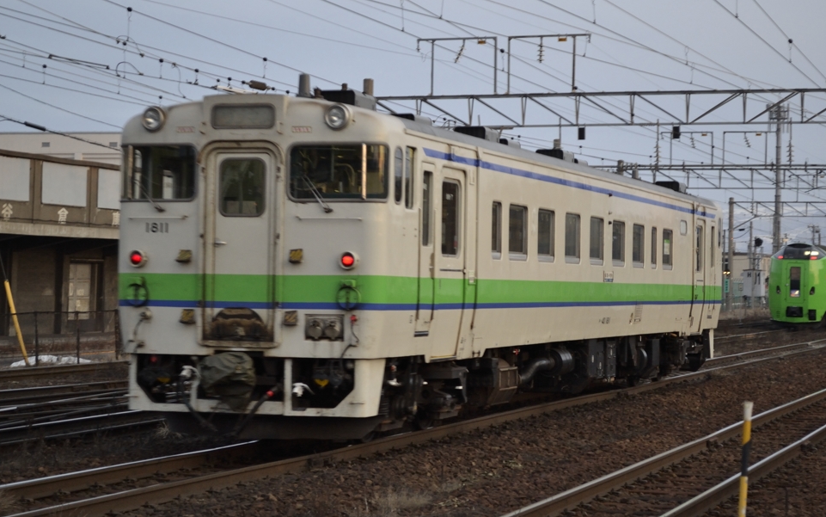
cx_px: 439
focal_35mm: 90
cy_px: 264
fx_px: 2016
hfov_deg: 23.2
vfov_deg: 14.6
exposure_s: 1/125
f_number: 5.6
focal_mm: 55
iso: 800
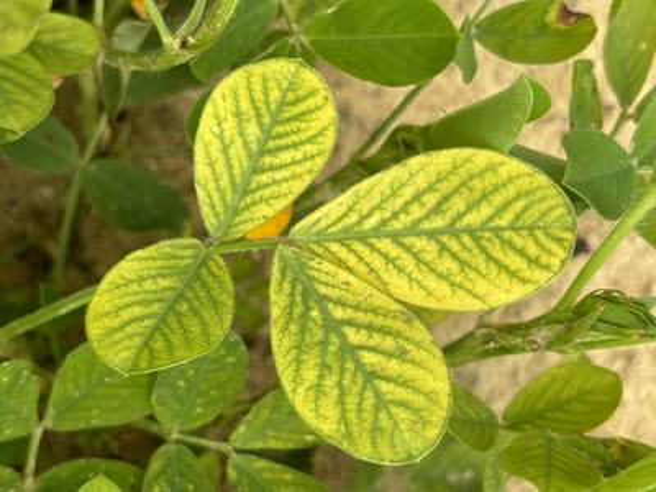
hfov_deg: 36.8
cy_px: 246
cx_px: 328
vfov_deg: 28.0
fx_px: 985
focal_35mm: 52
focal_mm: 5.96
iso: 32
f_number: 1.6
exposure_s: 1/1248
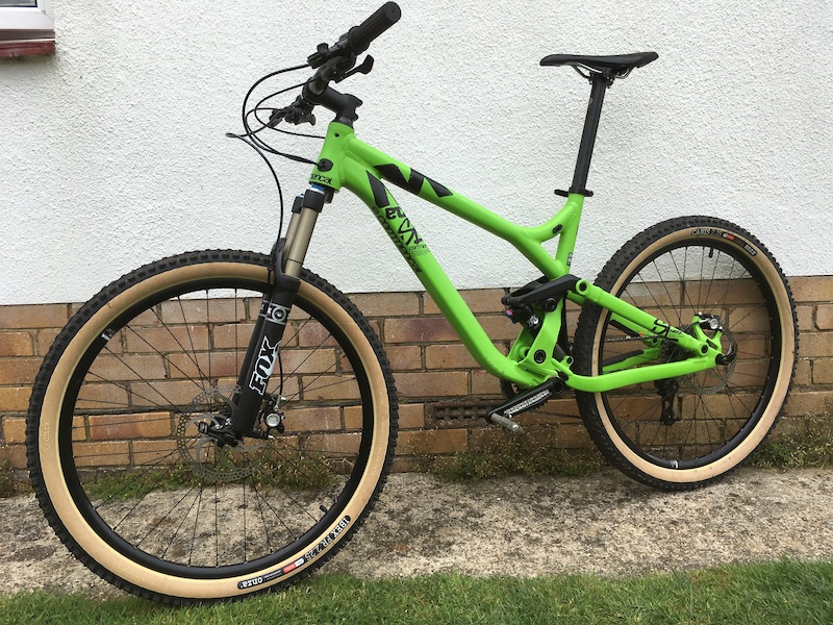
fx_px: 698
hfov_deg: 61.7
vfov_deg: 48.2
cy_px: 312
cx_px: 416
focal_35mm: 29
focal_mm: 4.15
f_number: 2.2
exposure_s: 1/447
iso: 25
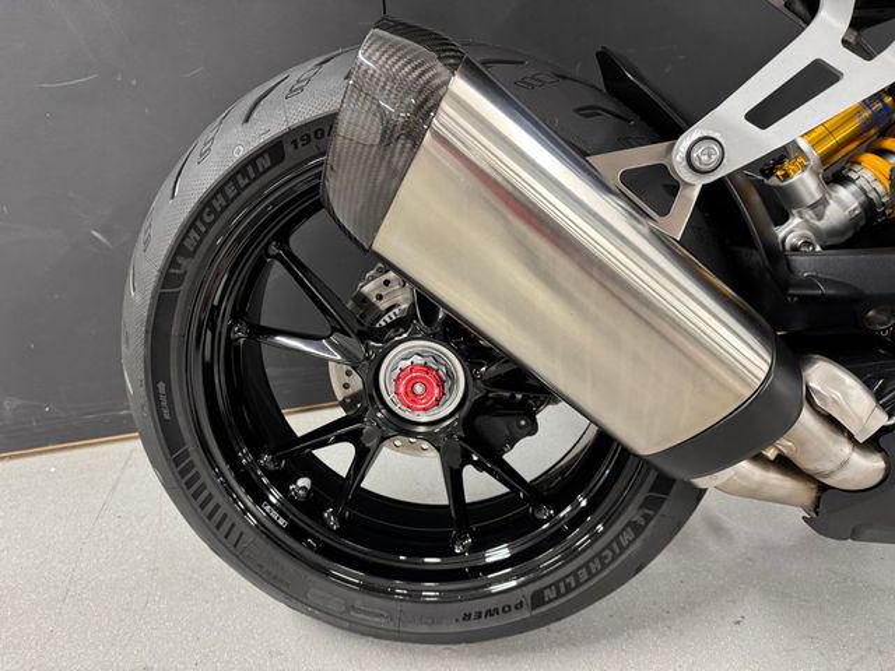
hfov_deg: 71.6
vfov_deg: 56.8
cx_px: 448
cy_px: 336
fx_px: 621
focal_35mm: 24
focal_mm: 6.76
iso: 320
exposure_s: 1/50
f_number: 1.78
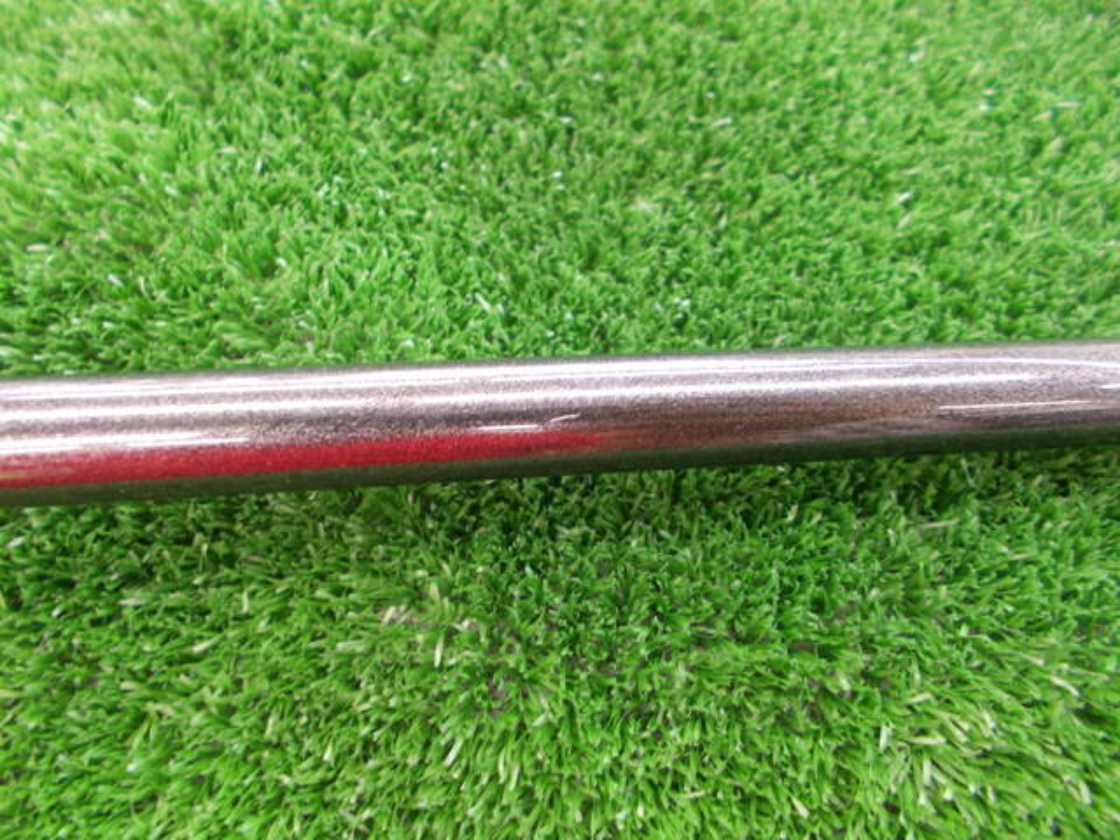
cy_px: 420
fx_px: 841
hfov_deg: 67.3
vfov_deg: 53.1
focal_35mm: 26
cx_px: 560
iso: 200
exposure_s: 1/8
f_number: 3.2
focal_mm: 4.6
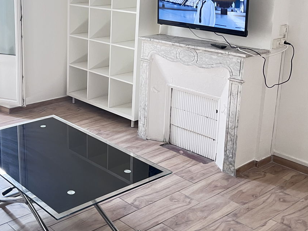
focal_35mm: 49
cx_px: 78
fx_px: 436
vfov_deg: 29.3
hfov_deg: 37.9
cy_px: 66
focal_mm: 5.1
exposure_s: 1/60
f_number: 1.6
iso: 200
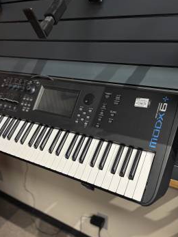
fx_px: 206
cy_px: 134
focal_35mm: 30
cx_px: 79
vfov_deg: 59.8
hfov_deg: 46.7
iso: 100
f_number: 1.6
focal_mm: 5.96
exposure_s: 1/120
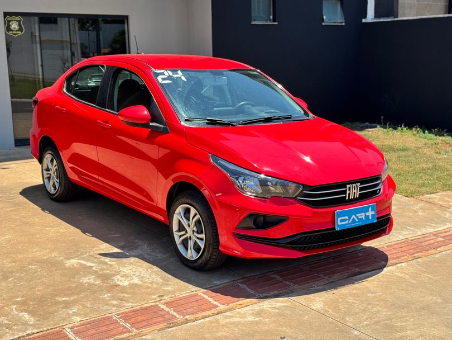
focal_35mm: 48
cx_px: 226
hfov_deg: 39.6
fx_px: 627
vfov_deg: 30.3
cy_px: 170
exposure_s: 1/2513
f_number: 1.78
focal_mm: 6.76
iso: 64
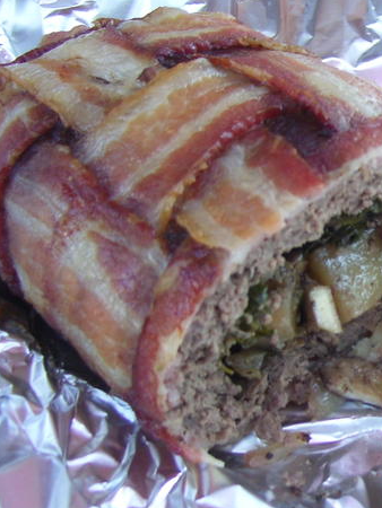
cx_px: 469
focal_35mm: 74
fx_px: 1088
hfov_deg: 18.8
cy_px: 295
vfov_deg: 26.3
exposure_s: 1/90
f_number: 2.7
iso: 80
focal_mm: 6
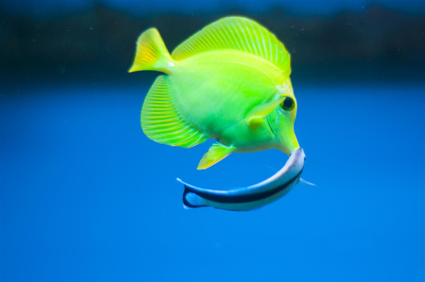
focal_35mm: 75
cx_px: 212
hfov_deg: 27.0
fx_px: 884
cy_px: 141
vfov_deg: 18.1
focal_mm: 50
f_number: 1.8
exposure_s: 1/200
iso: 200
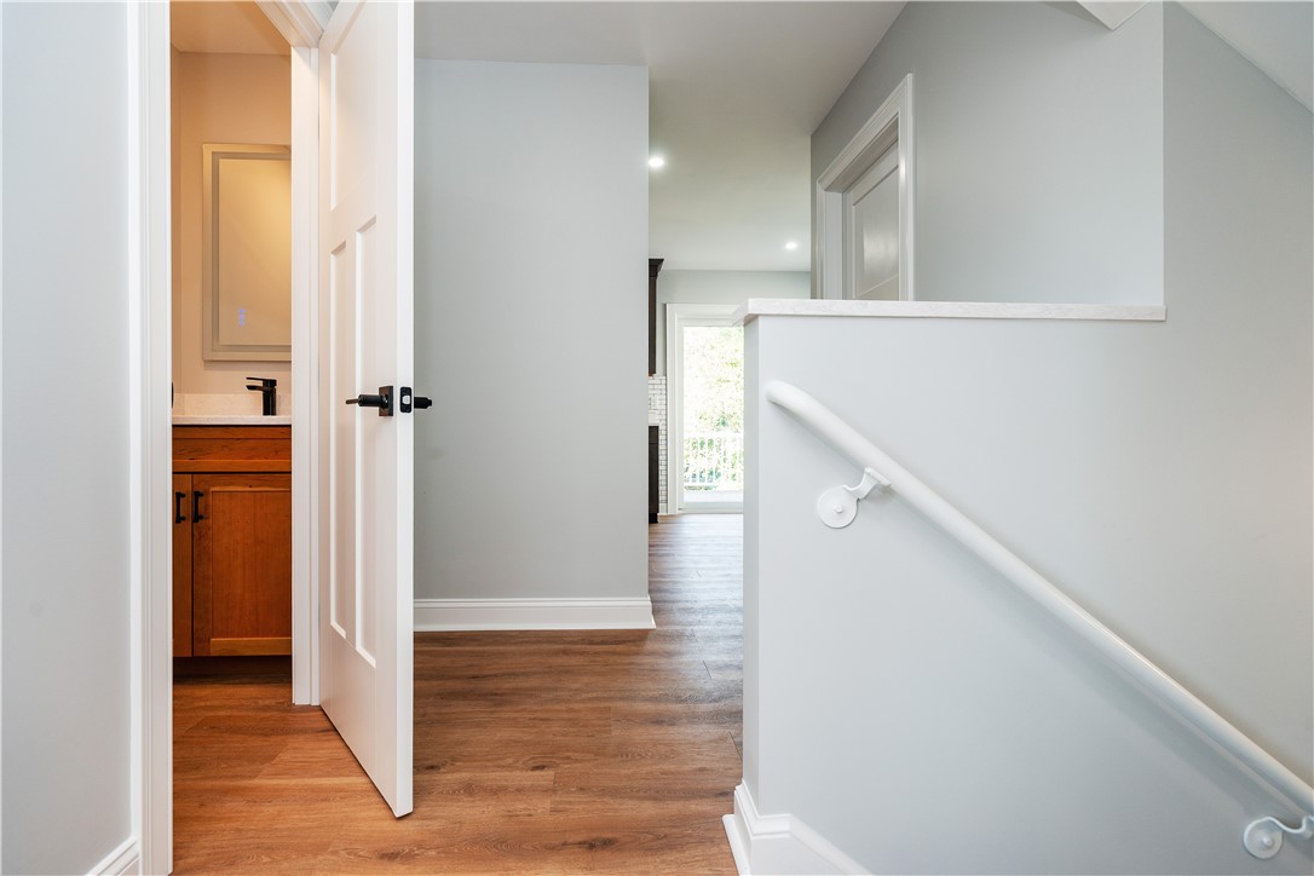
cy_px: 438
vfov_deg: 73.7
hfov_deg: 96.7
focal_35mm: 16
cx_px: 657
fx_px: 584
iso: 320
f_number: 6.3
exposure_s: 1/15
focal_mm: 16
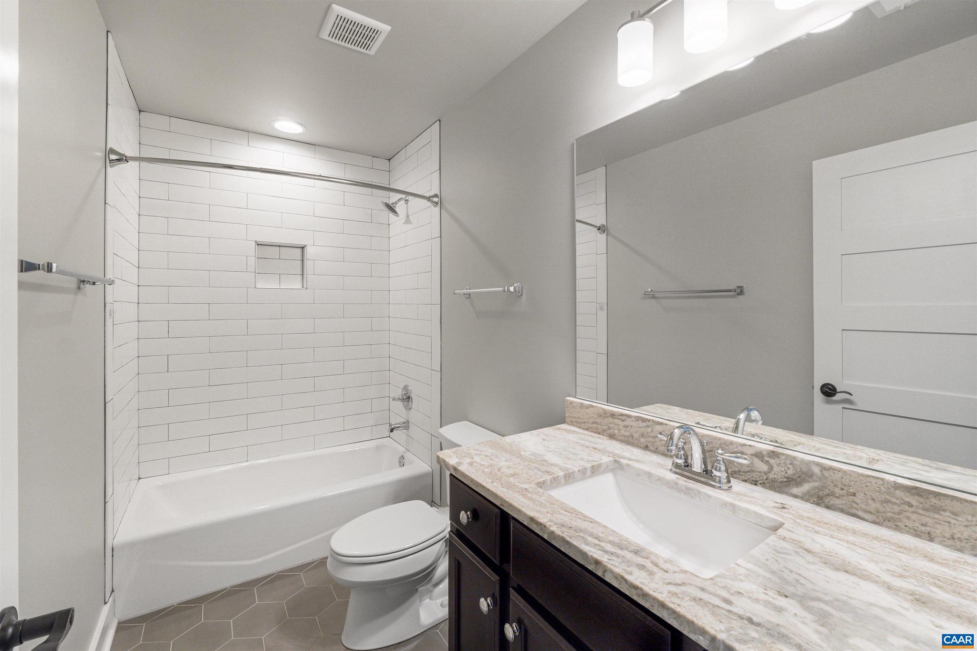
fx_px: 407
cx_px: 488
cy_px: 326
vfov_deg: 77.3
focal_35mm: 15
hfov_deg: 100.4
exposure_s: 1/2.5
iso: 200
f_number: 8
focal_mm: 10
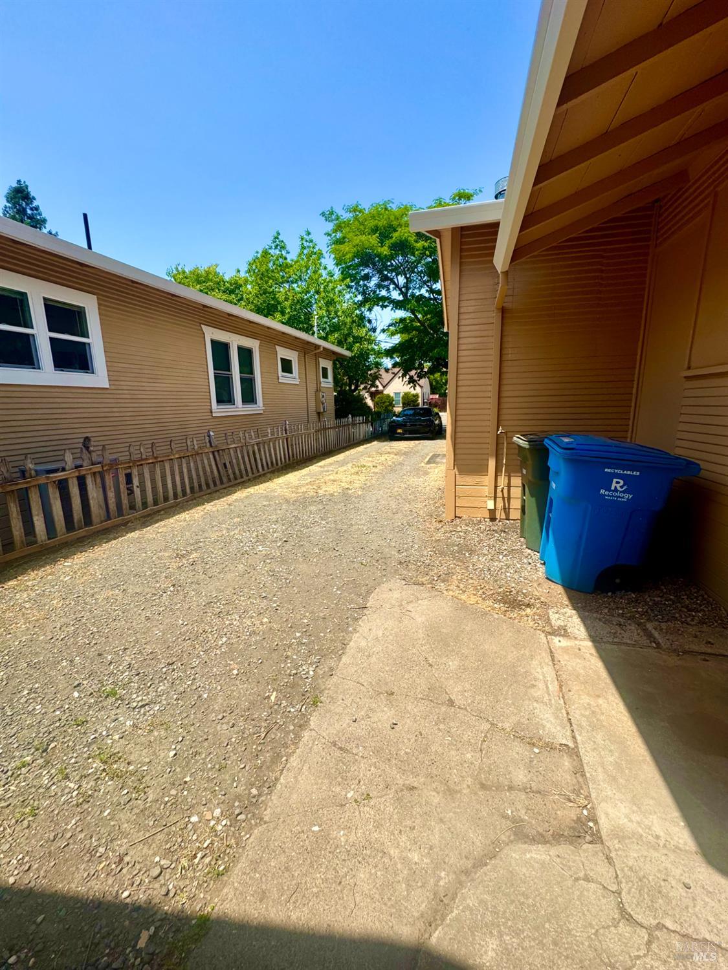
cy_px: 485
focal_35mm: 14
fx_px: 393
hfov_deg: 85.7
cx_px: 364
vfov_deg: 102.1
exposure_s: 1/1672
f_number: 2.2
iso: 50
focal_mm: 2.22
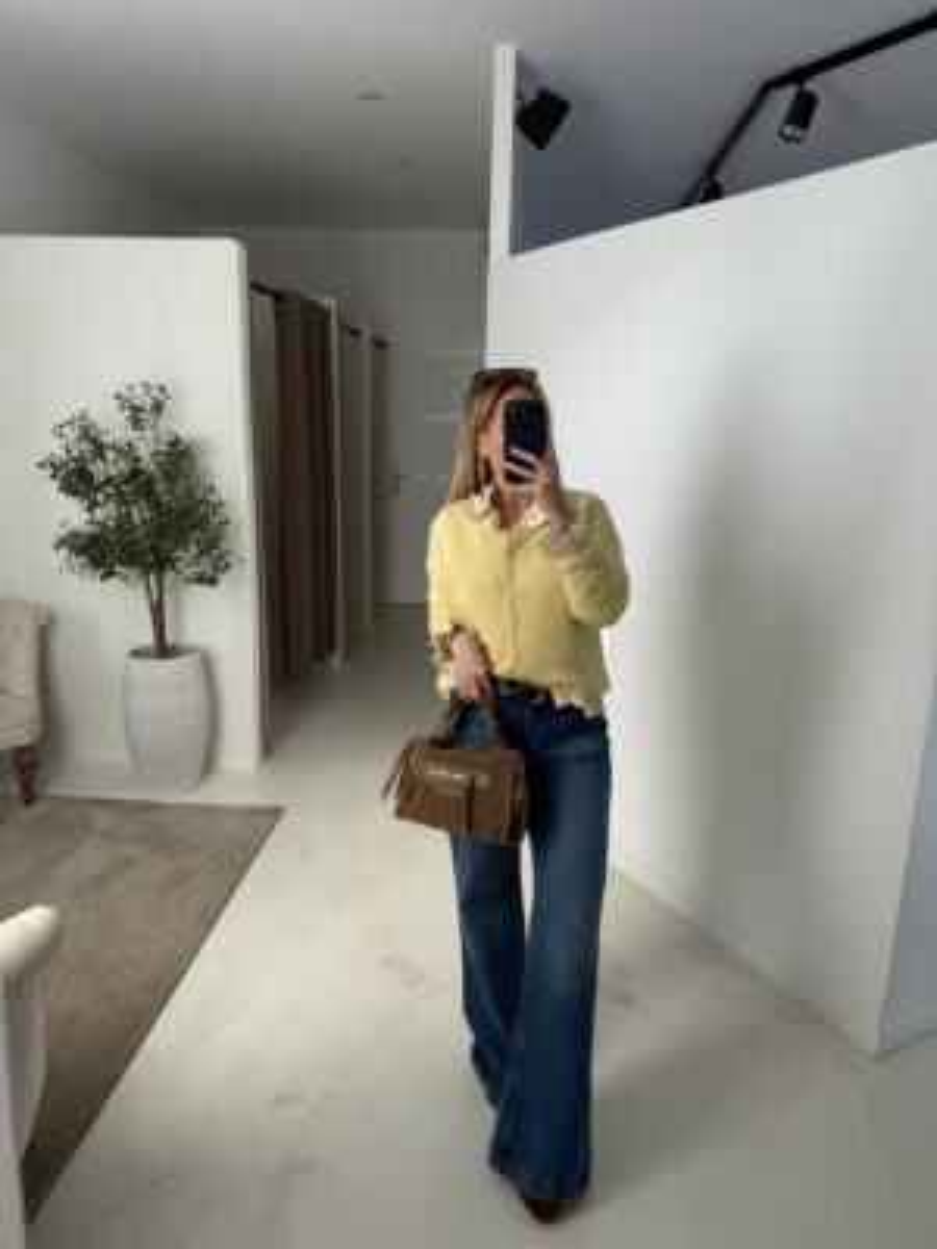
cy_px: 624
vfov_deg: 71.6
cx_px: 468
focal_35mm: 24
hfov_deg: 56.8
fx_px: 866
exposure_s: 1/309
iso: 80
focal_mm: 6.76
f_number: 1.78
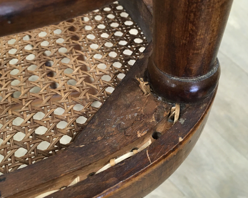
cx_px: 124
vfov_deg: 39.0
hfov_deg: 47.9
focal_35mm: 38
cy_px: 78
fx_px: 279
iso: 200
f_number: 2.2
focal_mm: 4.15
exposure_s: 1/17
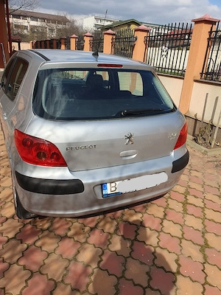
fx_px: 221
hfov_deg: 53.1
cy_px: 148
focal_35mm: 26
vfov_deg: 67.3
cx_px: 110
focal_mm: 4.32
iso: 50
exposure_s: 1/2000
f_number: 2.4
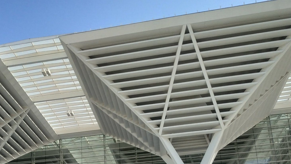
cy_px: 189
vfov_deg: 22.7
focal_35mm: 49
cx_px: 87
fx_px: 378
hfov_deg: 41.3
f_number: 1.9
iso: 100
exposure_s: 1/1667
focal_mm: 3.94
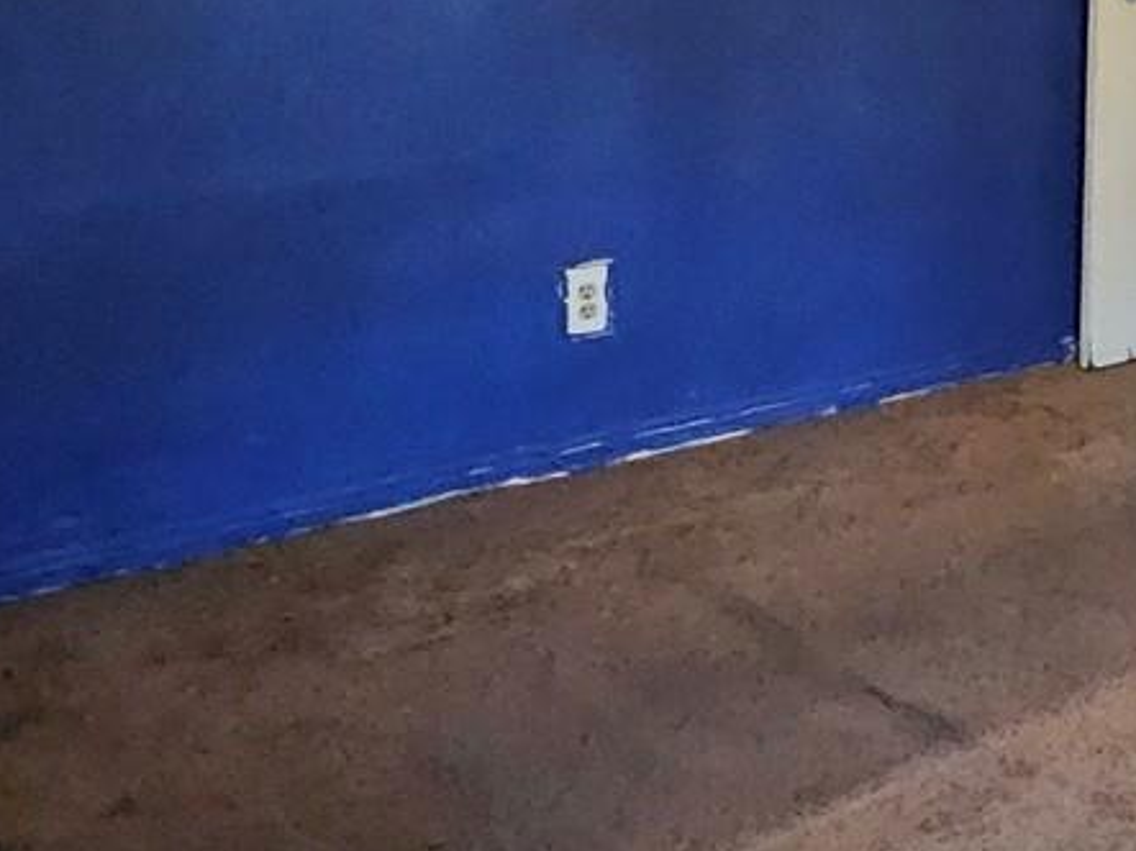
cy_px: 77
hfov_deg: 33.6
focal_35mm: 47
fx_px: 1542
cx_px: 1331
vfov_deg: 29.5
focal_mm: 1.74
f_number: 2.2
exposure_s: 1/24
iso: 1000
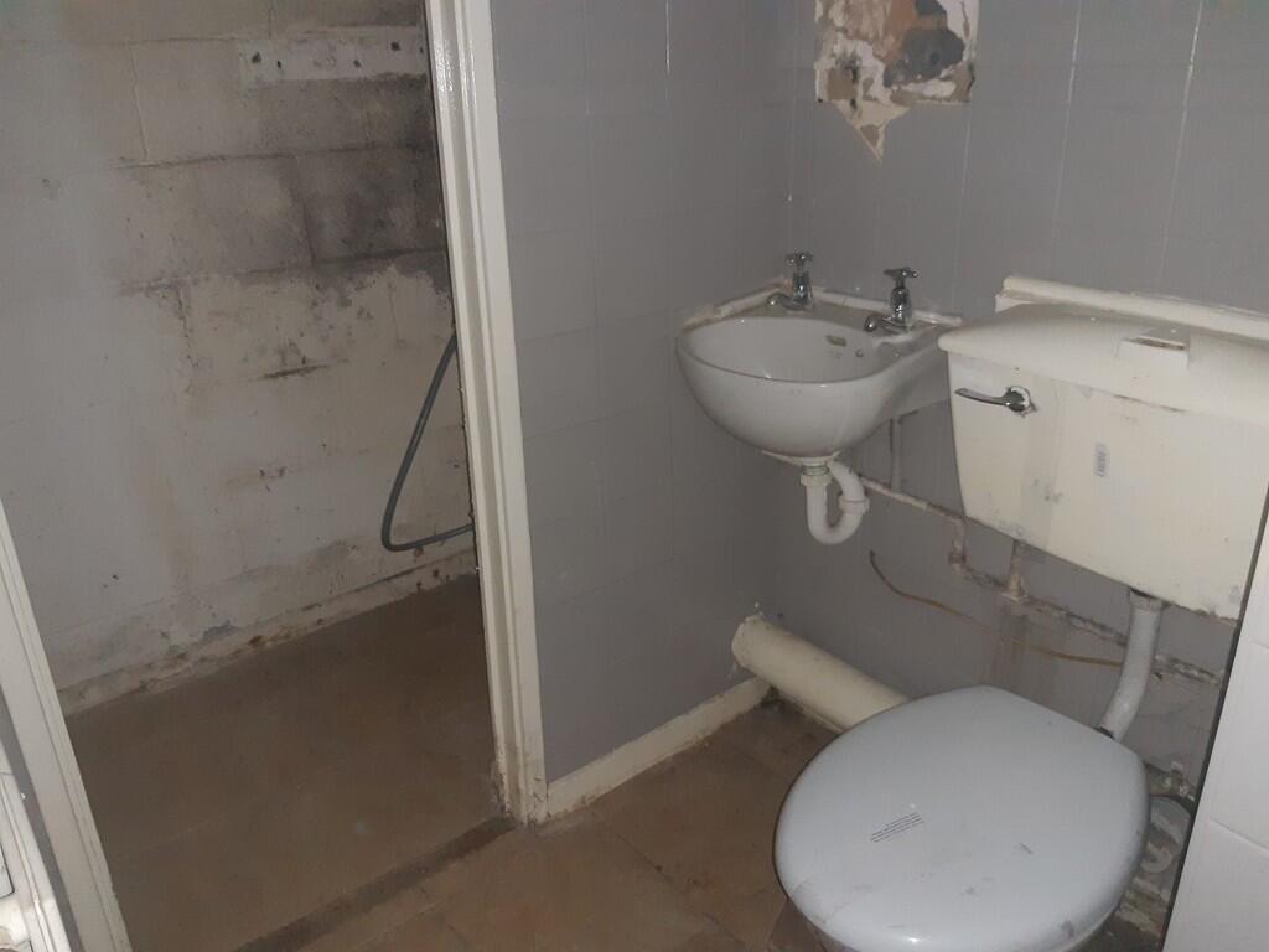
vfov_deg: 53.1
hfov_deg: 67.3
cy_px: 476
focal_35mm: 26
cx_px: 634
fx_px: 953
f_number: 1.7
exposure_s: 1/17
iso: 640
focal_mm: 3.92
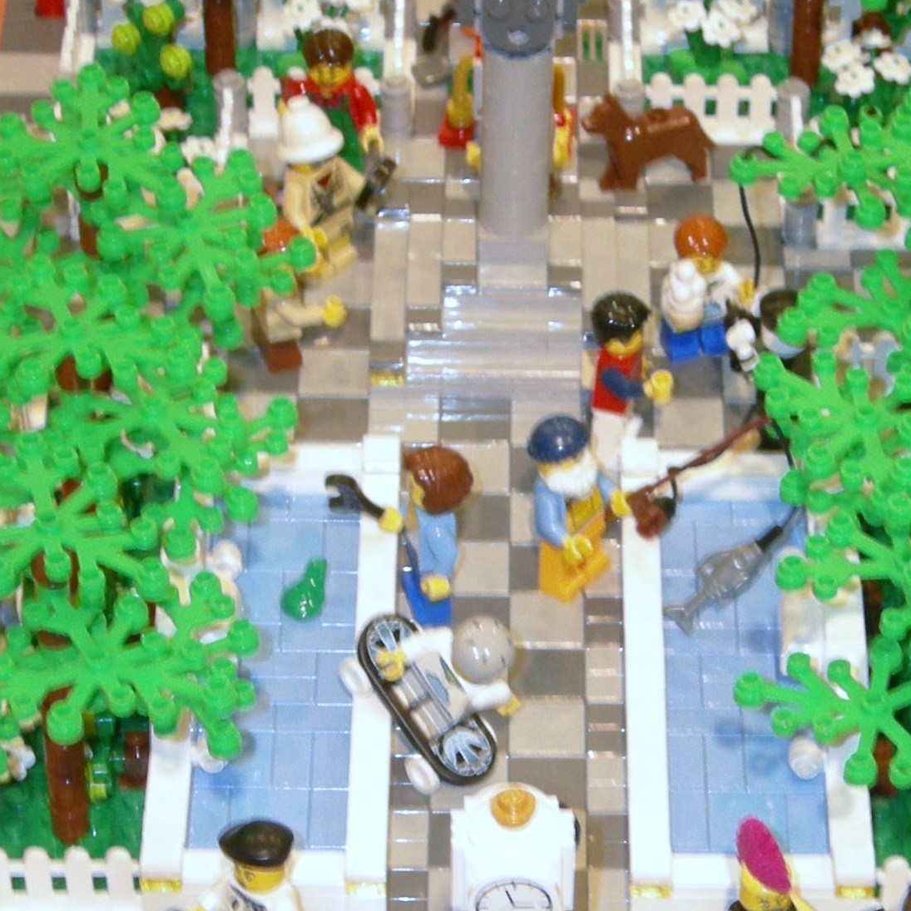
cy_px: 696
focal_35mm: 138
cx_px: 621
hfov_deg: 12.6
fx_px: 4109
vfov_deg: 12.6
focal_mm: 13.7
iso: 200
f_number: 3.5
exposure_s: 1/17.6
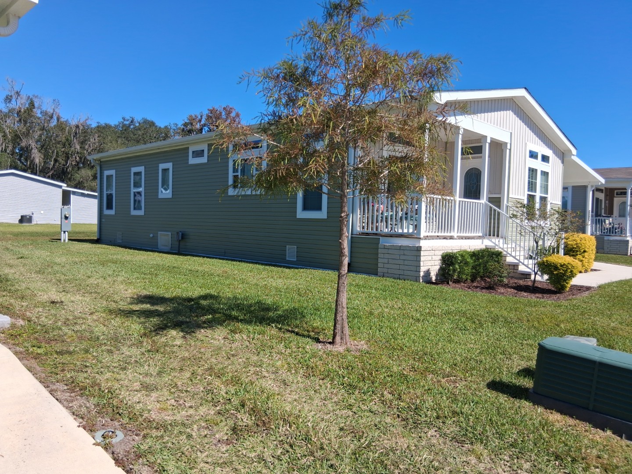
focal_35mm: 26
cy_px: 237
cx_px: 316
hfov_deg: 67.3
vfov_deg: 53.1
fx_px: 475
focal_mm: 3.98
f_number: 1.8
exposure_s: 1/810
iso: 25
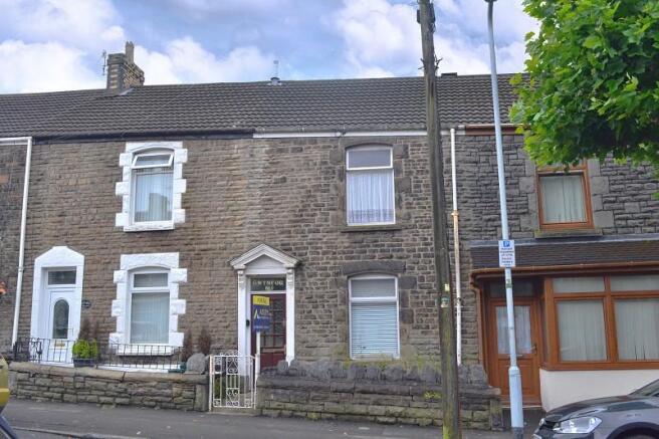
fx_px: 604
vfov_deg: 39.9
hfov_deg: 57.2
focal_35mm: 33
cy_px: 220
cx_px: 330
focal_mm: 22
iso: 400
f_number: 9
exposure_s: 1/125
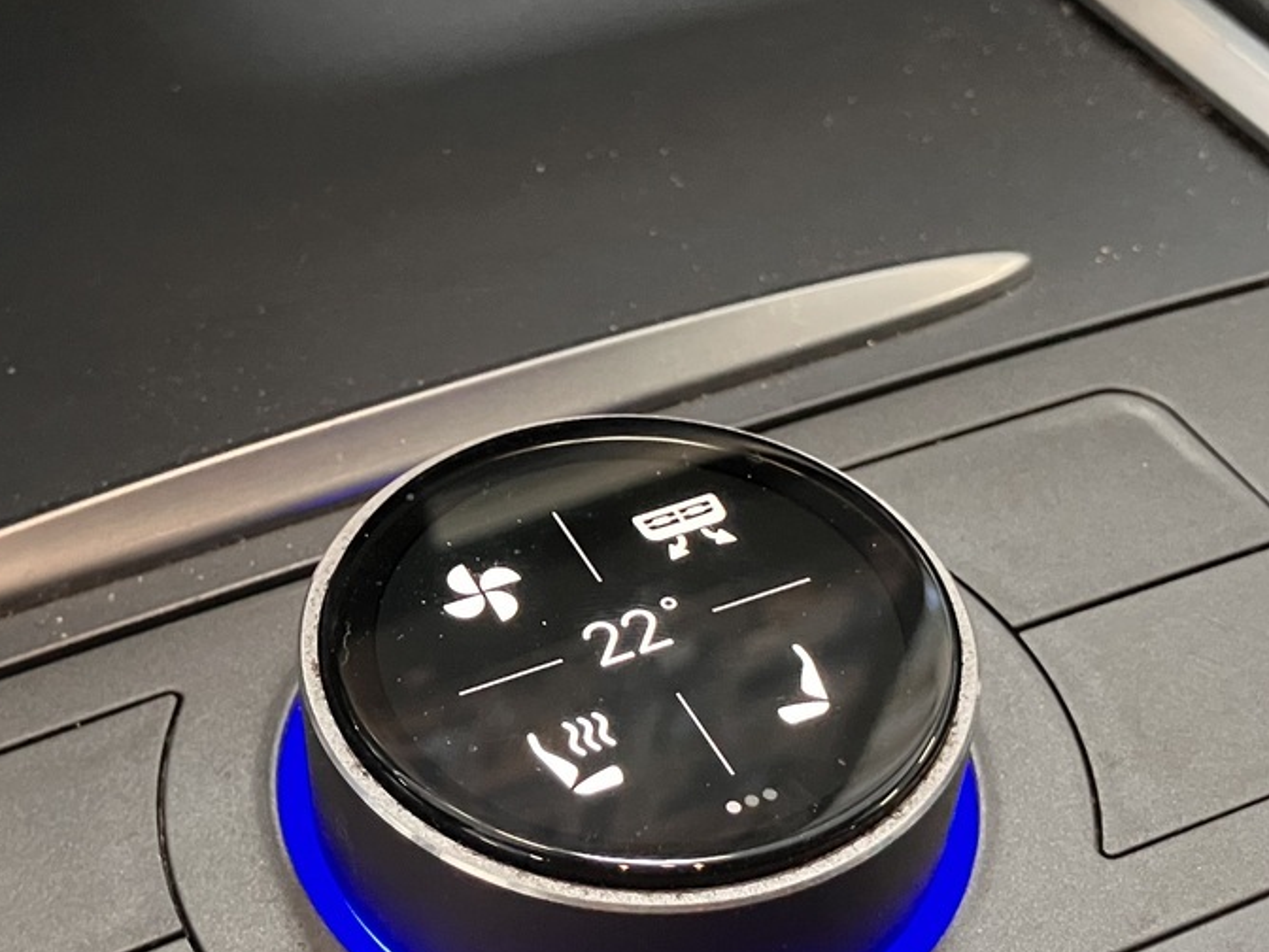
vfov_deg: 24.4
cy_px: 550
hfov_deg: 32.1
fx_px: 2200
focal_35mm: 60
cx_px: 485
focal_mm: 3.99
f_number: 1.8
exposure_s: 1/30
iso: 640
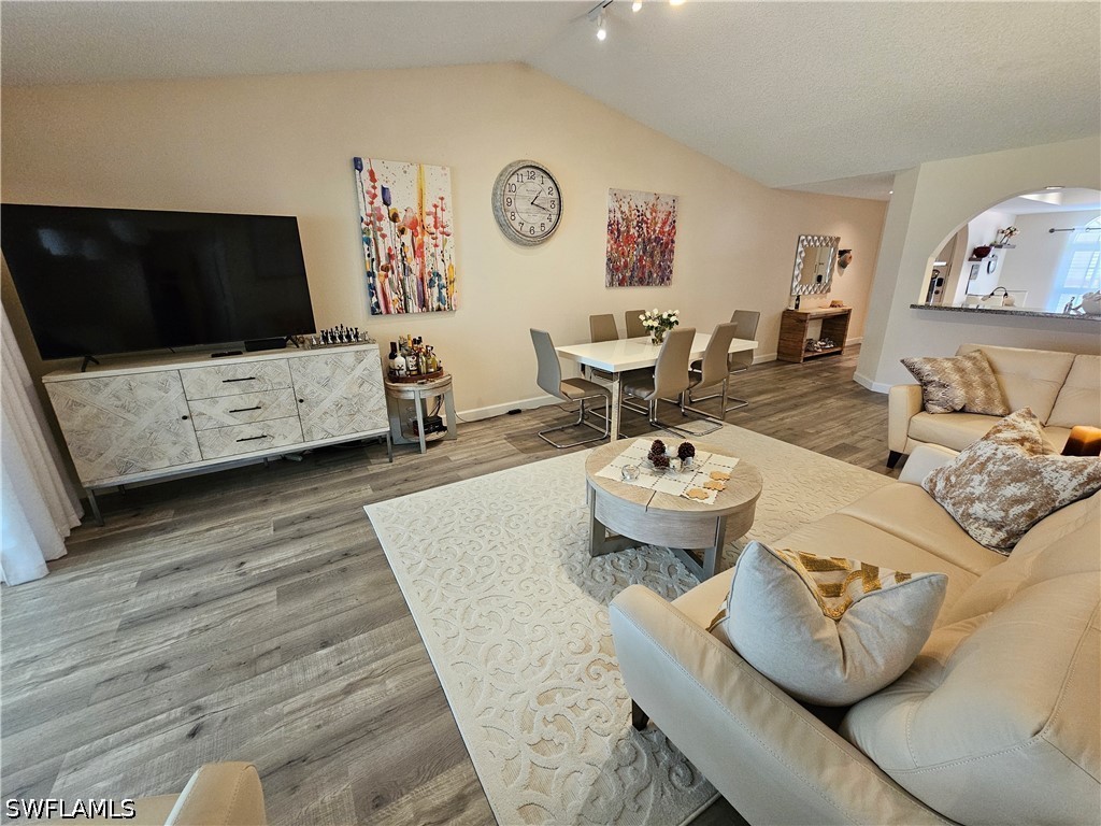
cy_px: 413
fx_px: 413
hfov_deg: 106.2
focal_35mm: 13
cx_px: 550
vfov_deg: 89.9
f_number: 2.2
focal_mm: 2.2
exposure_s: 1/60
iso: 320
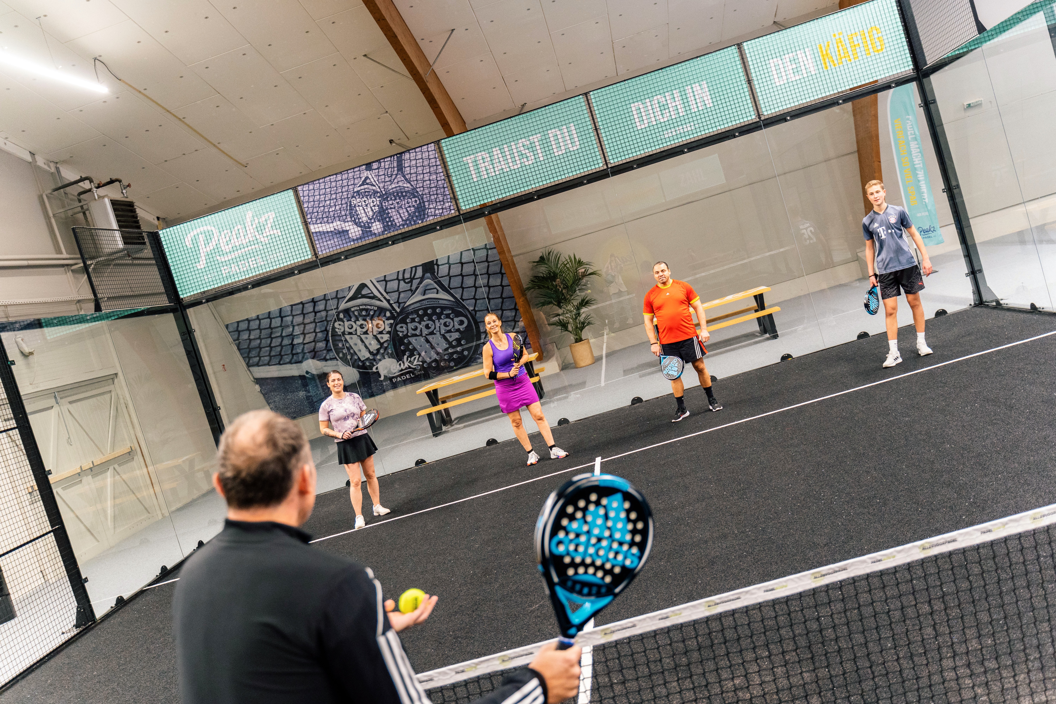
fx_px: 997
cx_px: 528
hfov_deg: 55.8
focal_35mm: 34
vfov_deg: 38.9
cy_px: 352
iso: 2000
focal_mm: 34
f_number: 2.8
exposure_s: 1/160
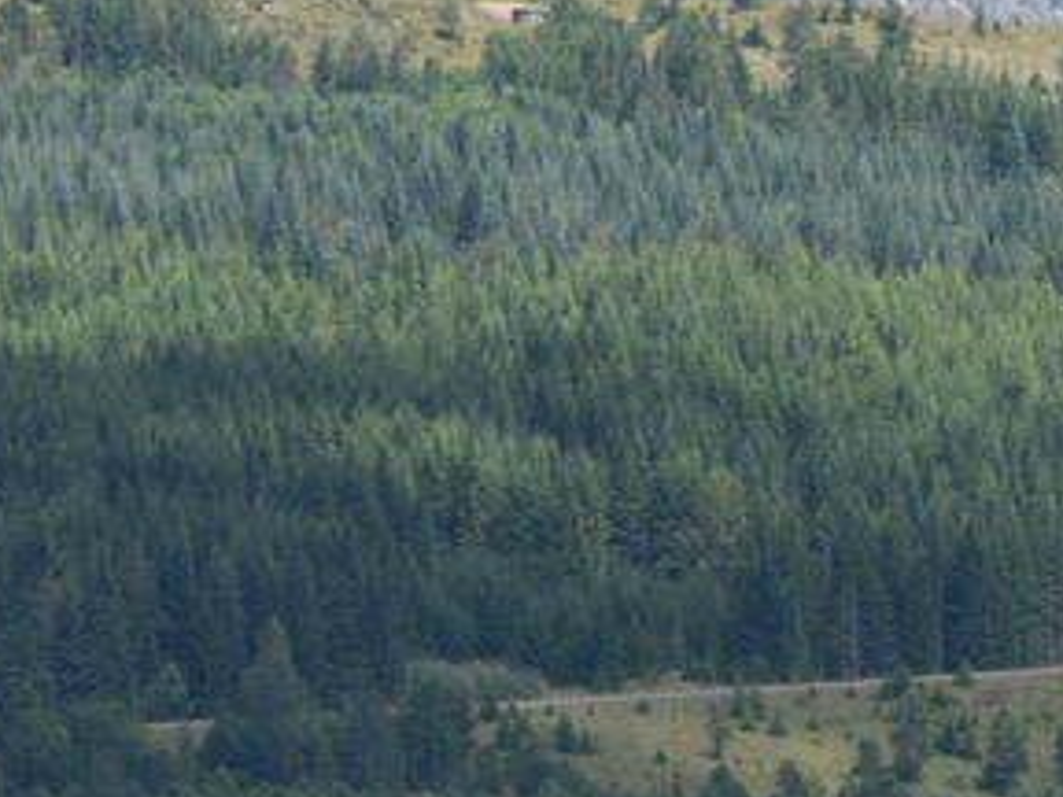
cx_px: 1838
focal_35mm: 496
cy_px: 85
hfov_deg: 4.0
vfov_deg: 3.0
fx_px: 15231
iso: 100
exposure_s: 1/250
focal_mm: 116
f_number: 8
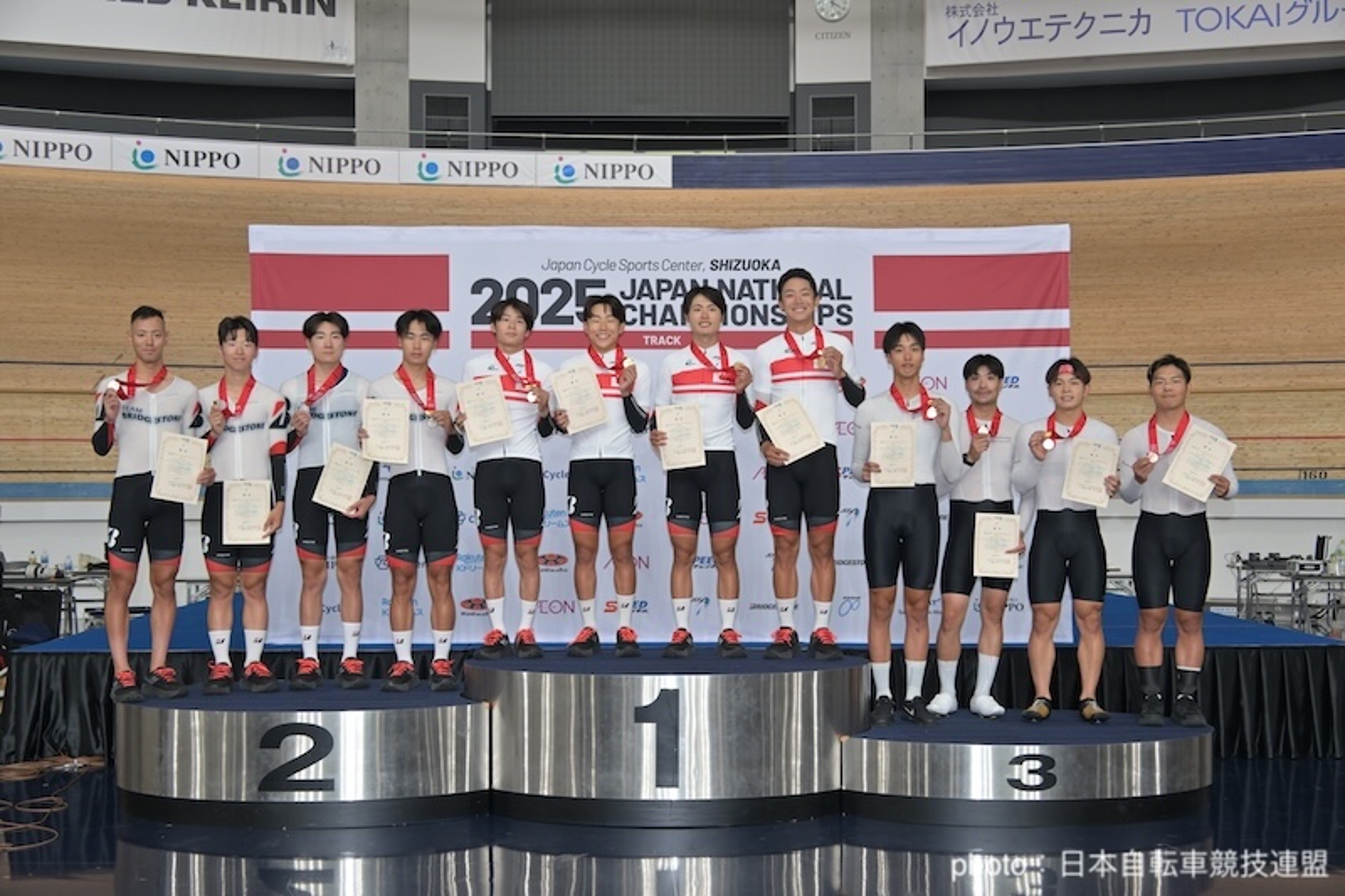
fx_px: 1643
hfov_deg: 44.5
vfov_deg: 30.5
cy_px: 448
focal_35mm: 44
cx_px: 672
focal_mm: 44
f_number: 8
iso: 1000
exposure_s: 1/160
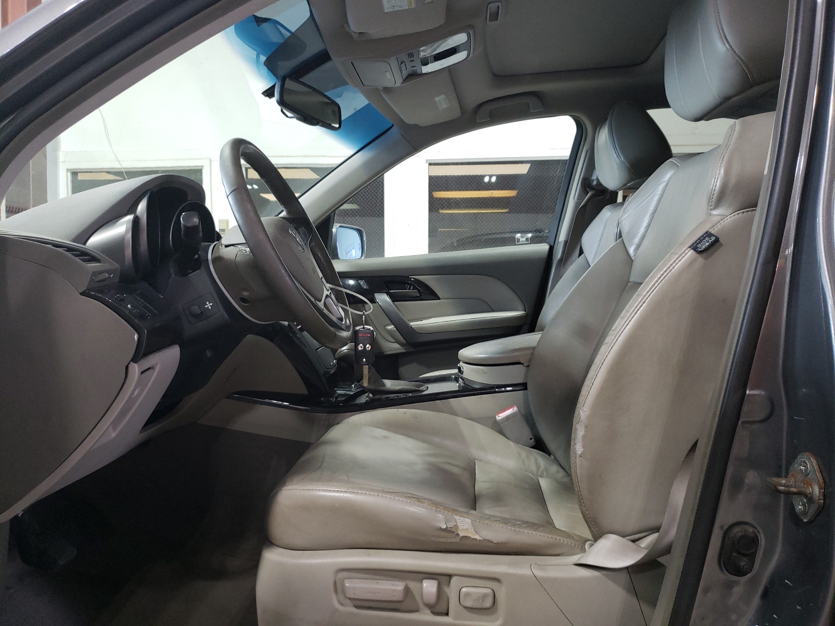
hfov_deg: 67.3
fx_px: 627
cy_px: 313
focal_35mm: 26
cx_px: 418
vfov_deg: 53.1
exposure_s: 1/60.2
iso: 150
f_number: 1.5
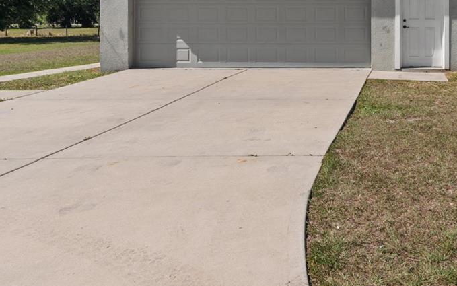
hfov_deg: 49.7
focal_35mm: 36
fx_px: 449
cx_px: 387
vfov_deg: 33.9
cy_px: 41
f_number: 7.1
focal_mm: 10
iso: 100
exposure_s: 1/125
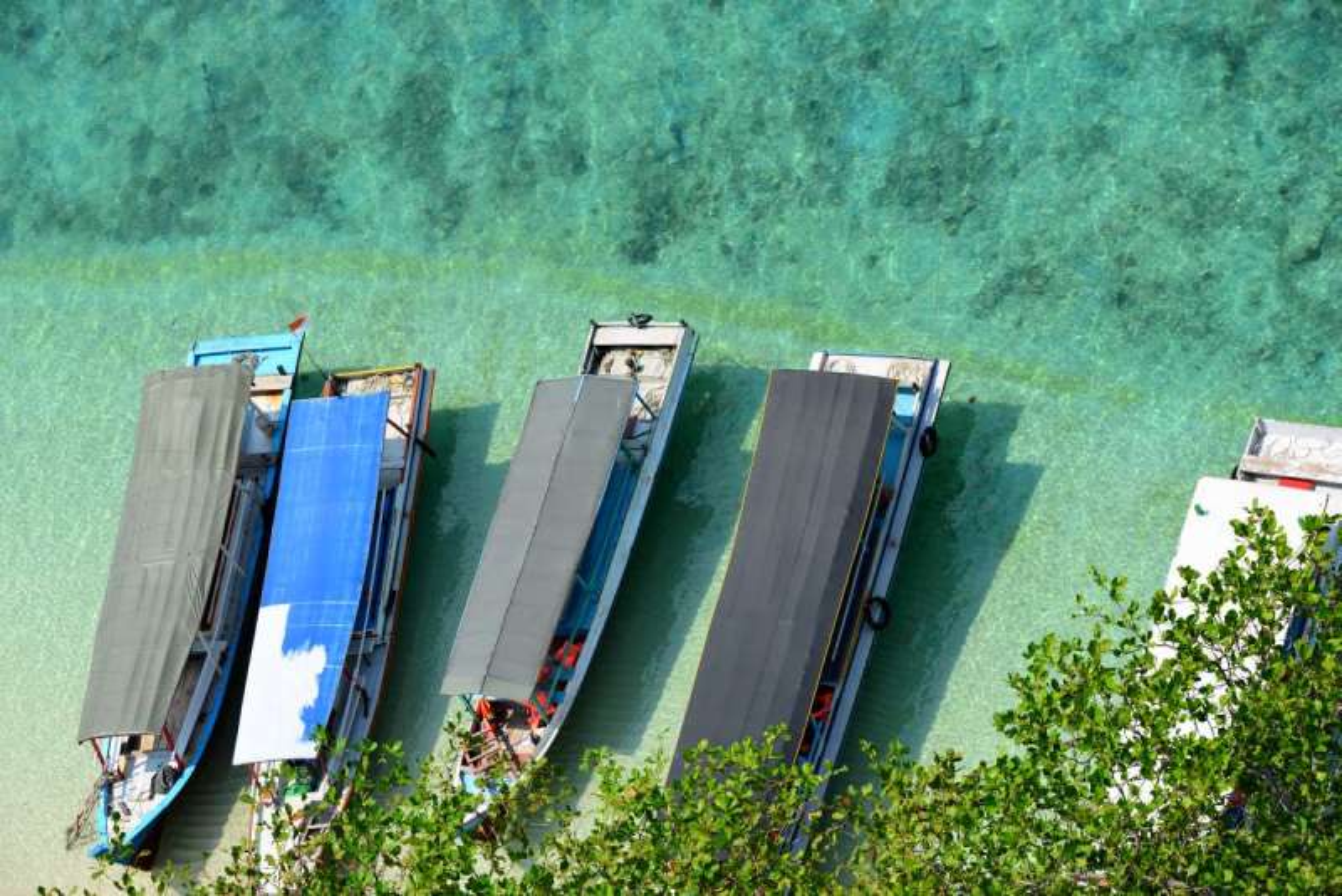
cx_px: 671
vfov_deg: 11.4
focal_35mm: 120
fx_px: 4475
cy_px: 448
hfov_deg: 17.1
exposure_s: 1/250
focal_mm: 120
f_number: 8
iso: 100
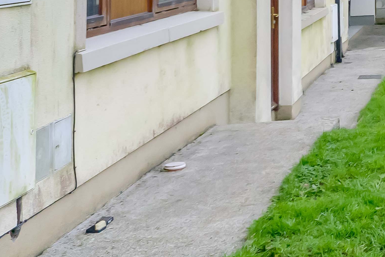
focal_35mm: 66
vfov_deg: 19.9
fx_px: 706
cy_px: -7
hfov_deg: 22.1
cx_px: 650
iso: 640
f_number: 7.1
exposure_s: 1/320
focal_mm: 17
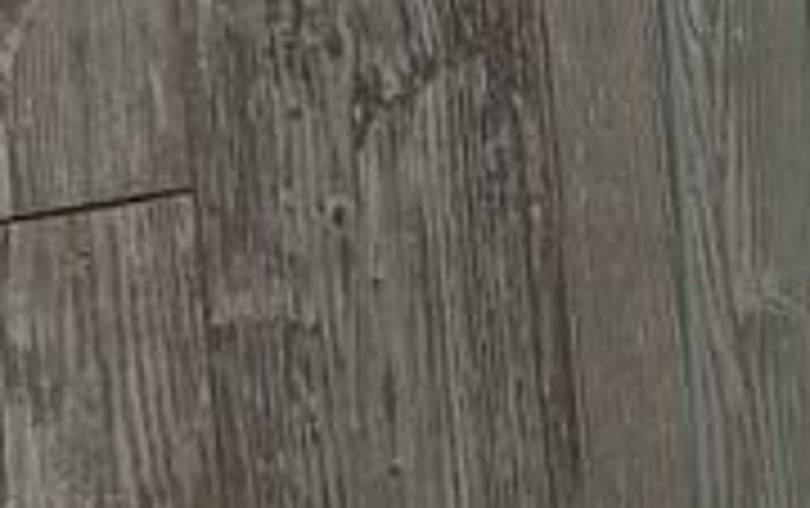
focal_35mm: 204
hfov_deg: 8.2
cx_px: 2693
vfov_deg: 6.4
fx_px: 4509
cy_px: 9
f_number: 1.6
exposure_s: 1/120
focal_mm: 4.2
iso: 50
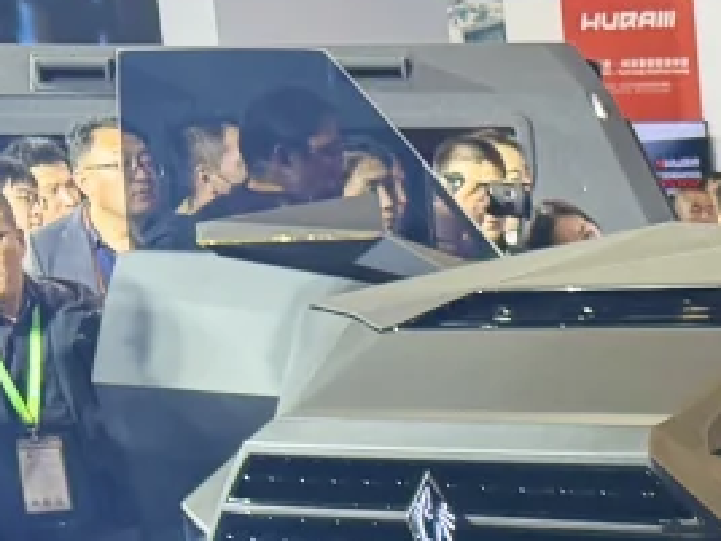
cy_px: 1176
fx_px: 2687
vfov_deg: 10.3
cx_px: 1297
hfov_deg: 13.7
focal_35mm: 129
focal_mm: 6.76
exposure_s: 1/119
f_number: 1.78
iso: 160
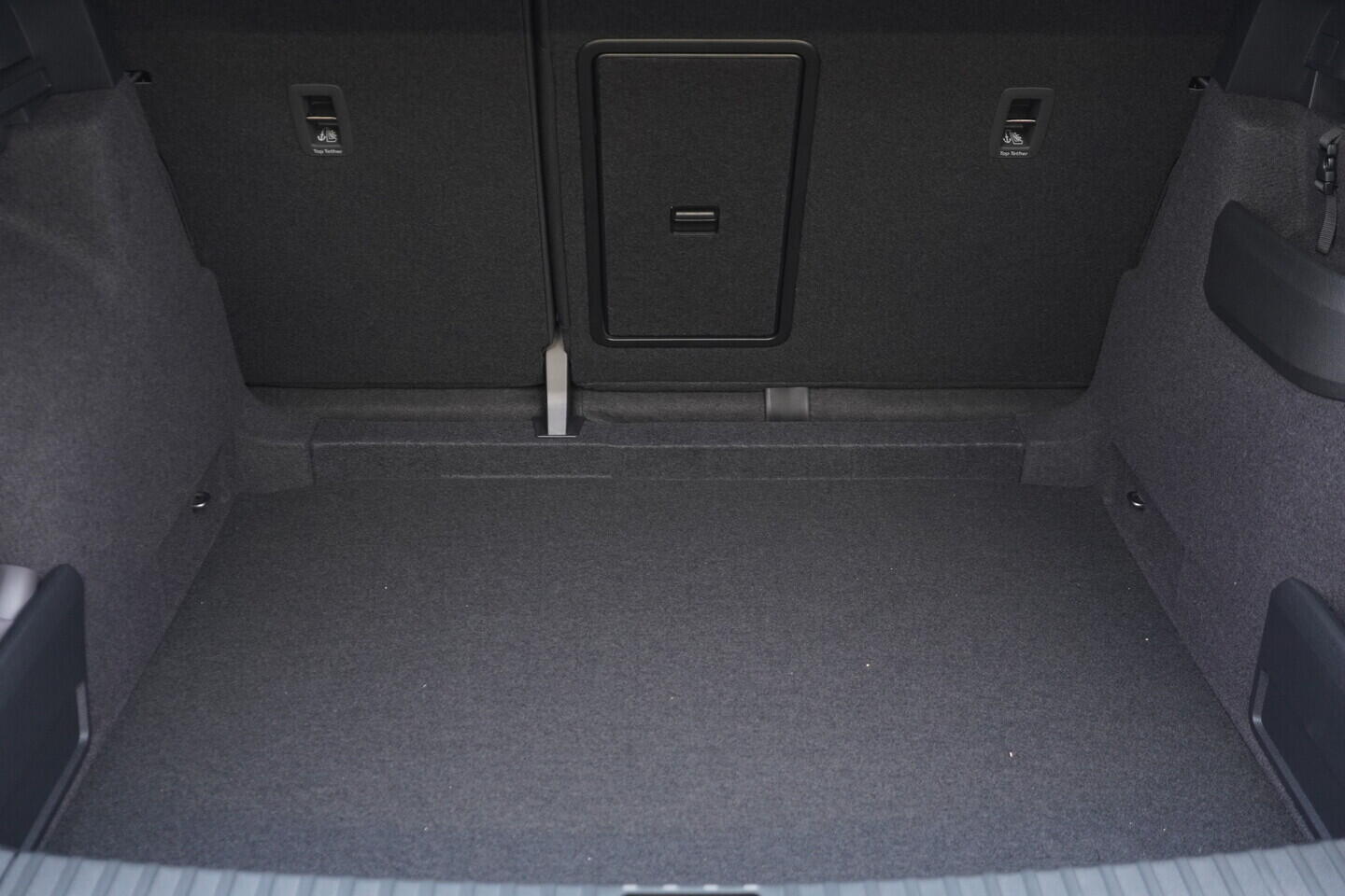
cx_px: 672
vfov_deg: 36.9
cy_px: 448
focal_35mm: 36
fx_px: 1345
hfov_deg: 53.1
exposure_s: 1/40
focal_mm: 24
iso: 800
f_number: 2.8
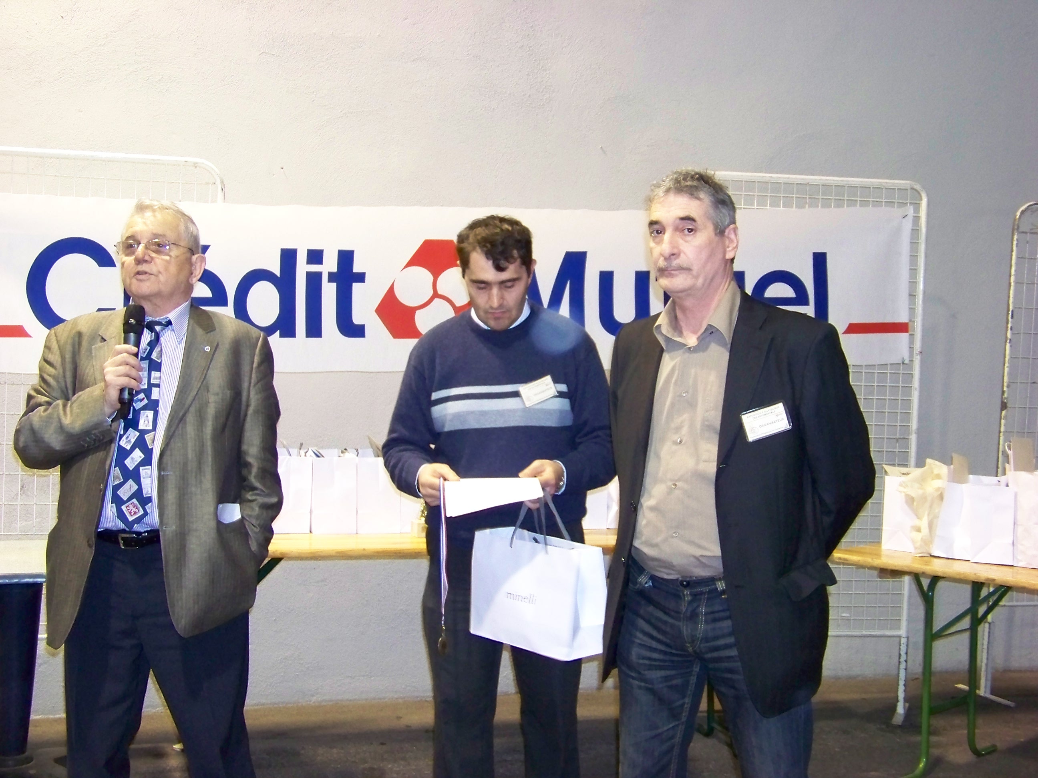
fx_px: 1469
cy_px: 389
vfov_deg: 29.7
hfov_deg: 38.9
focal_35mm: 49
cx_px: 519
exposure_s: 1/30
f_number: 2.8
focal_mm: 7.6
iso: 400
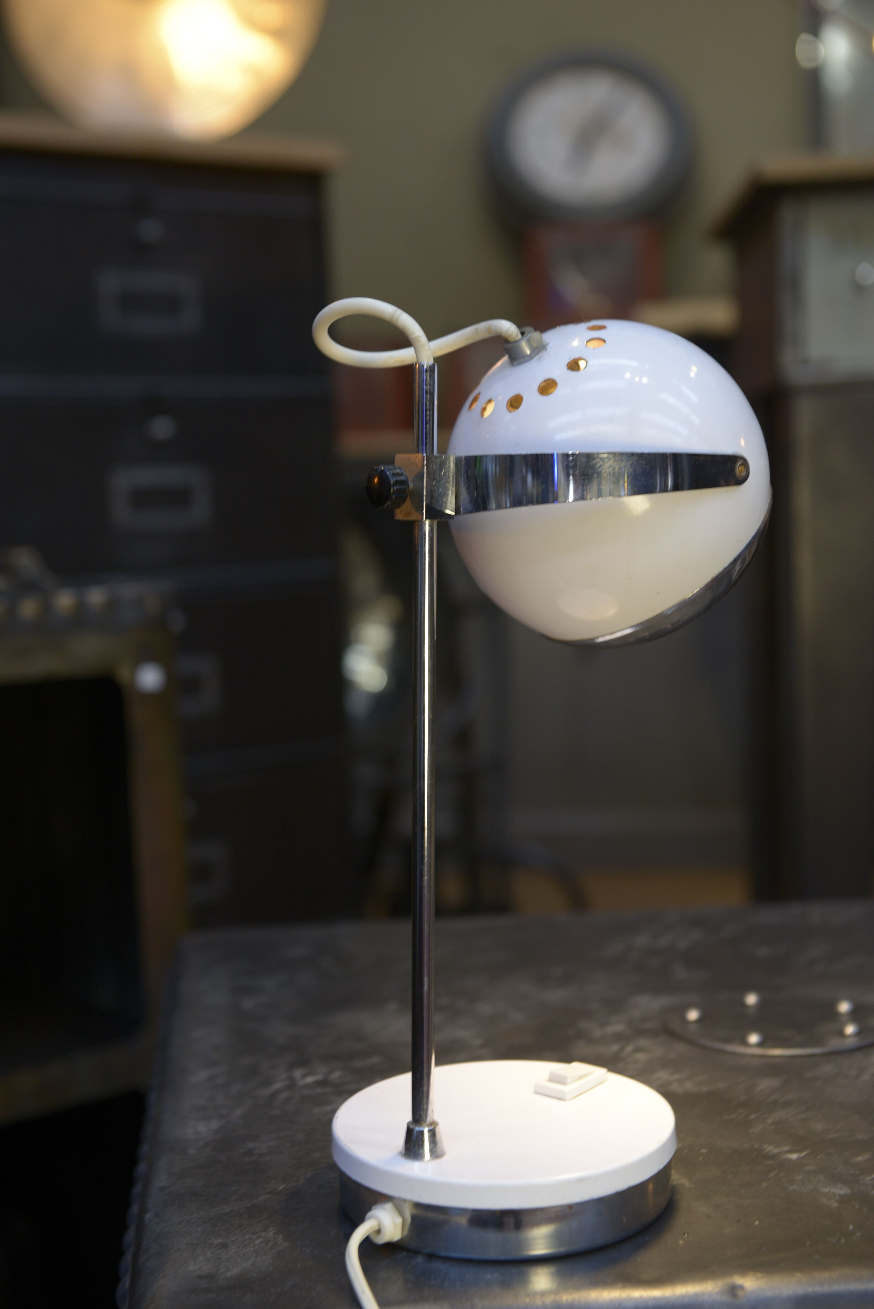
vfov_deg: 35.6
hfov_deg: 24.2
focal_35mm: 56
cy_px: 654
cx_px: 437
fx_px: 2038
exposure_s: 1/50
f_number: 4.5
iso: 500
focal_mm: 56
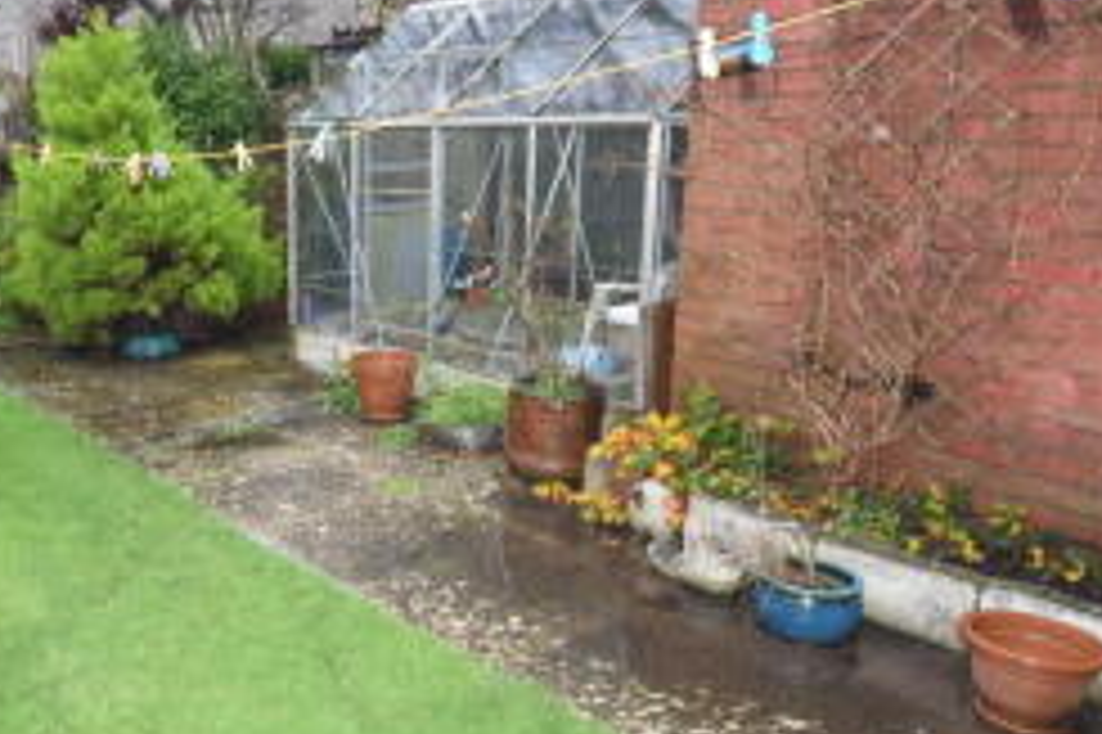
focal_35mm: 33
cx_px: 207
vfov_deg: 39.4
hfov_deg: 52.6
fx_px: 1024
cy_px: 353
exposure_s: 1/125
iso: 800
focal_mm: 11.5
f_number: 5.6
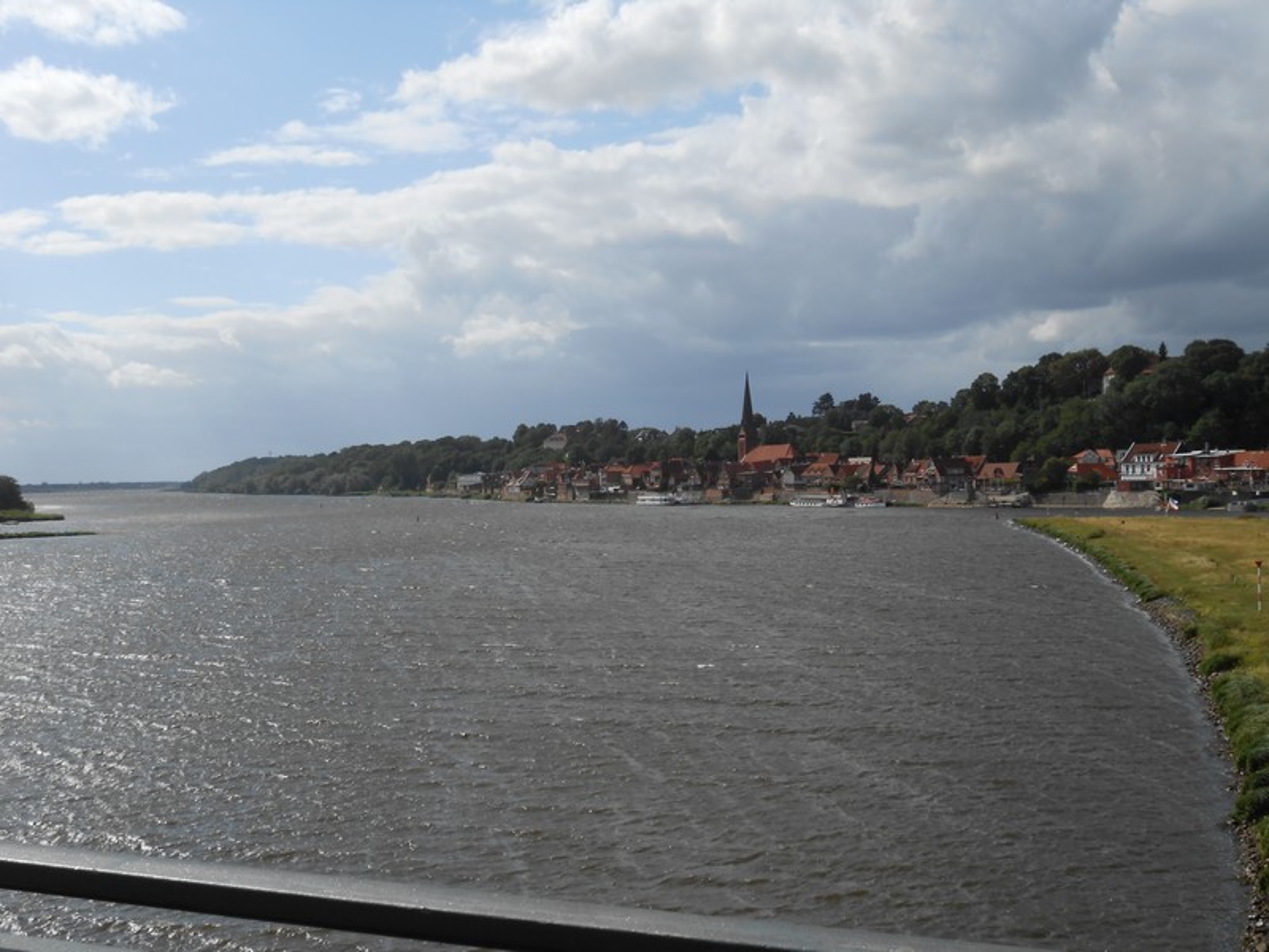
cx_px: 634
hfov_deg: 42.9
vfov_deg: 32.9
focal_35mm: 44
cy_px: 476
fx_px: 1613
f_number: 4.5
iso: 80
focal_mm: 7.8
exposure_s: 1/1250
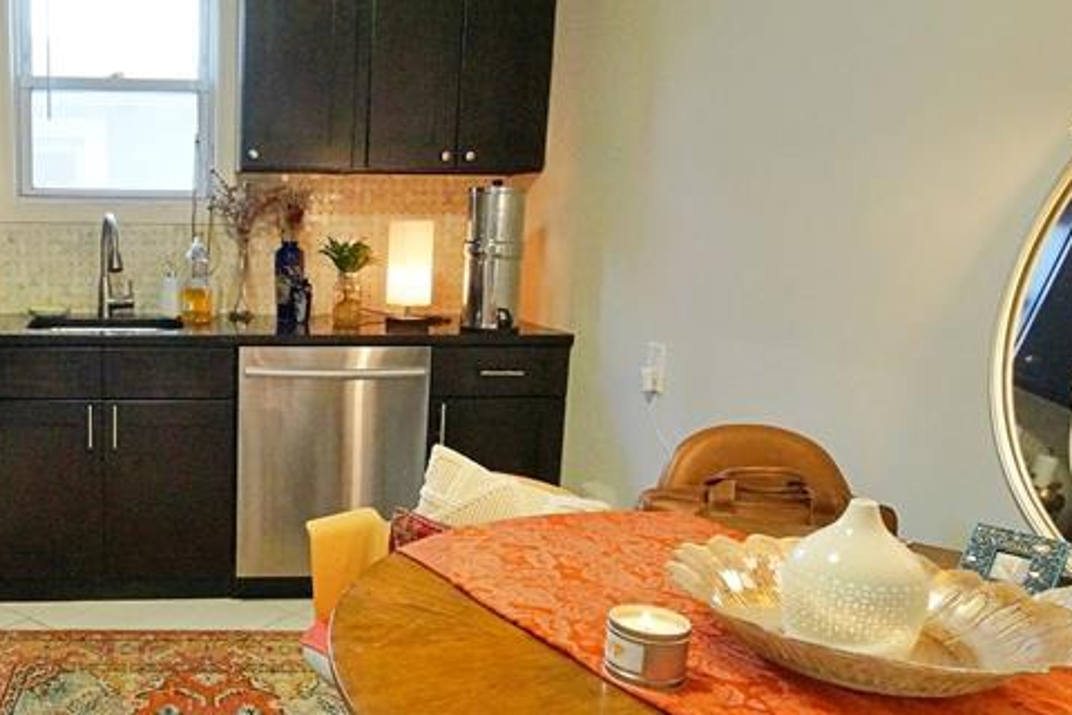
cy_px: 404
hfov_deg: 54.1
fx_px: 953
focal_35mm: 32
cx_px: 192
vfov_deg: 41.0
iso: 2500
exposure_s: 1/80
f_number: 7.1
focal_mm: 15
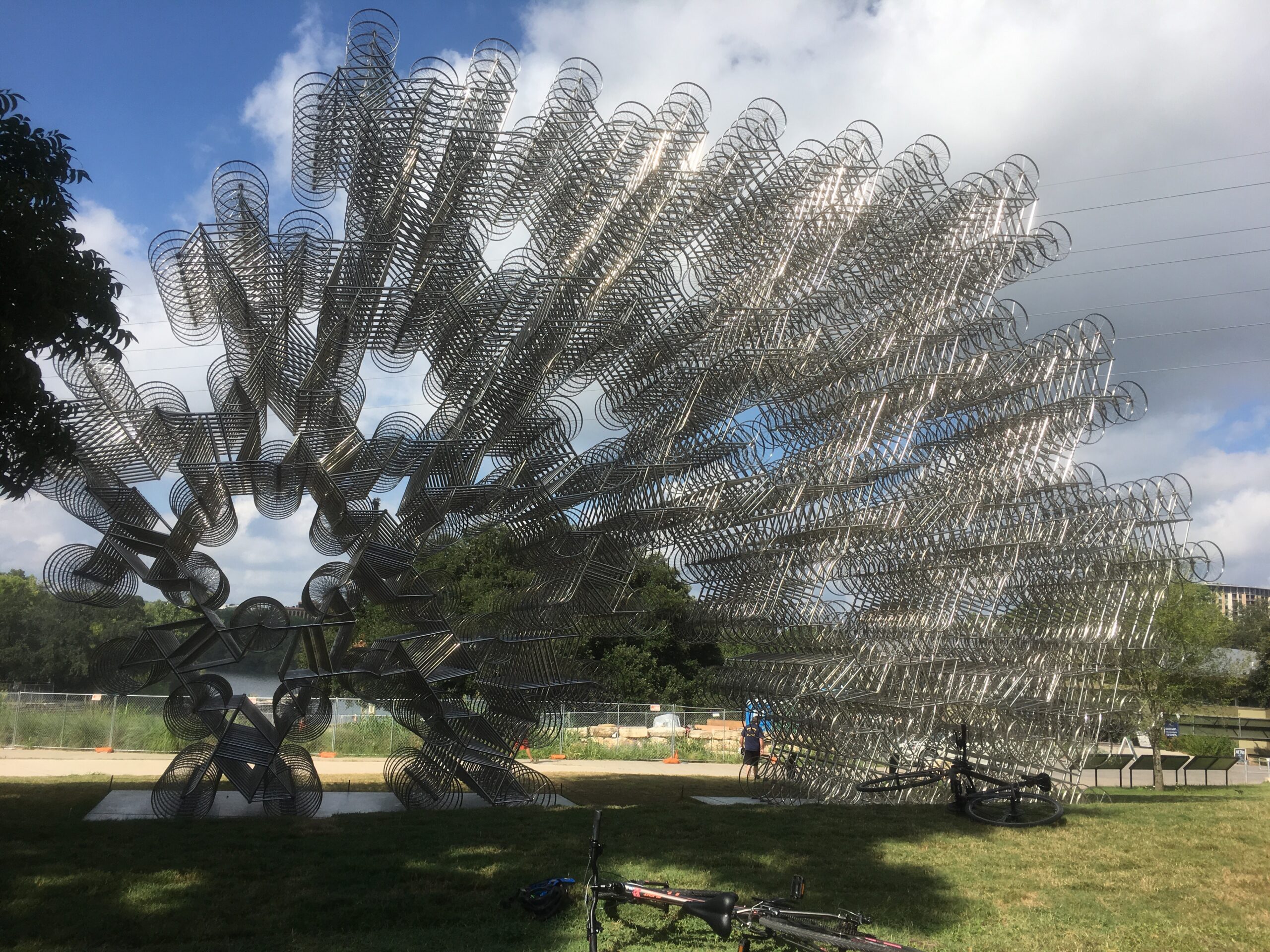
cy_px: 476
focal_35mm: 29
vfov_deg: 48.2
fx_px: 1064
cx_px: 635
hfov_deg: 61.7
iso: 25
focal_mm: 4.15
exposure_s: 1/1972
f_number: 2.2
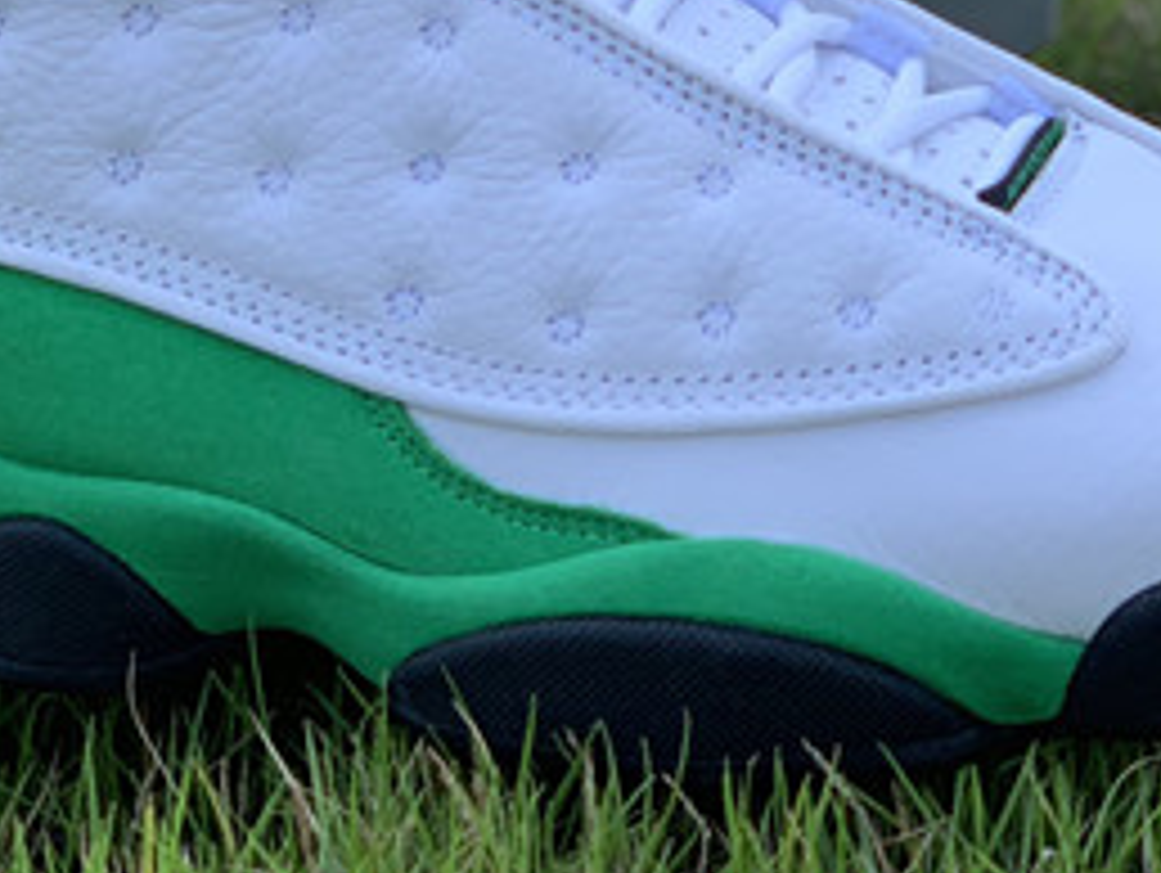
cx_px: 666
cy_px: -158
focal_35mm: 161
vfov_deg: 9.1
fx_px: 5405
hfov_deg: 12.3
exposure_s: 1/403
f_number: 2.4
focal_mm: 6
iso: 16
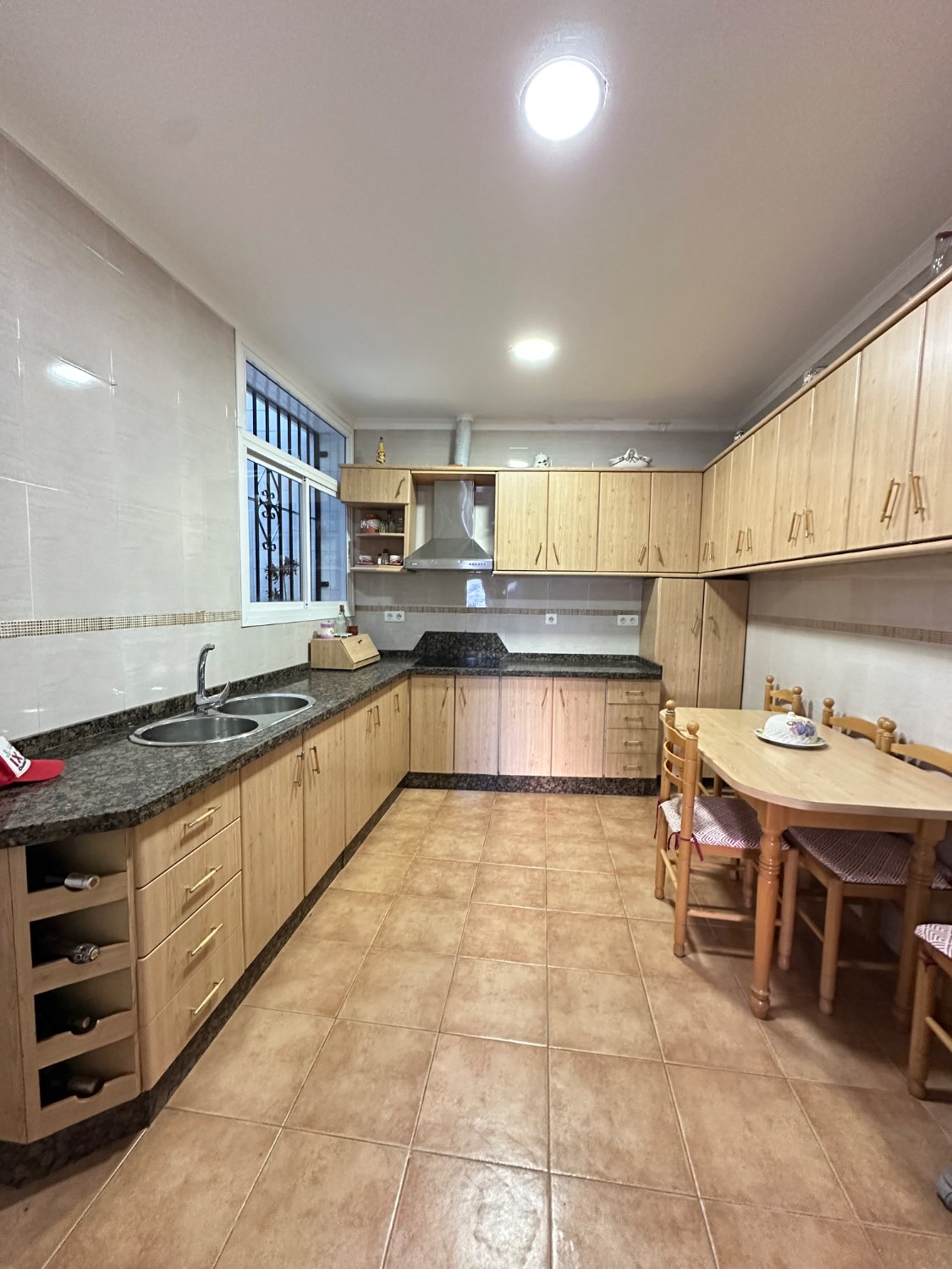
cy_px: 634
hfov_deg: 85.7
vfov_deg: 102.1
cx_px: 476
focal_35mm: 14
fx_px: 513
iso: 1000
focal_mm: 2.22
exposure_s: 1/50
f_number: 2.2
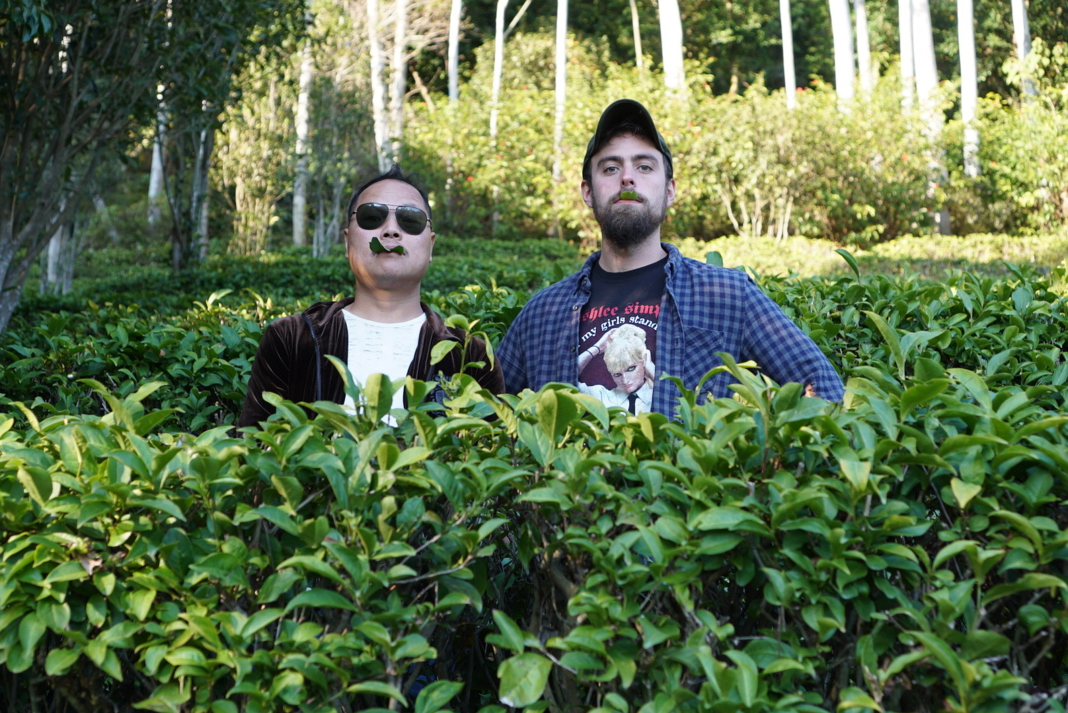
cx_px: 534
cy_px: 356
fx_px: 1544
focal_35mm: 52
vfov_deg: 26.0
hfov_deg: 38.2
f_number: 4
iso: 320
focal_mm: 35
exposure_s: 1/160
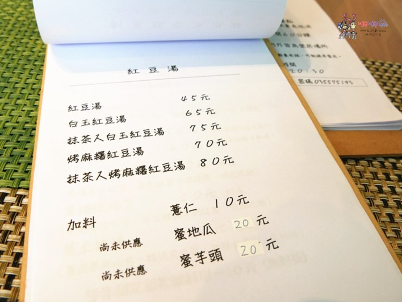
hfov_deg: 60.0
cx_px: 201
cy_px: 151
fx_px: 348
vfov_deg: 46.8
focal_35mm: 30
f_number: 7.1
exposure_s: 1/20
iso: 200
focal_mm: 15
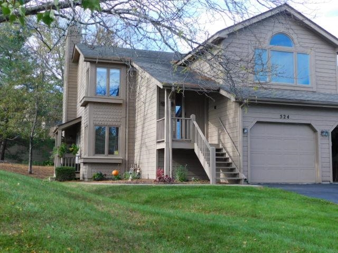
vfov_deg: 32.2
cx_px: 169
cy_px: 126
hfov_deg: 42.1
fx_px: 439
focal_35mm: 45
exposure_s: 1/250
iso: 125
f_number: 3.7
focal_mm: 8
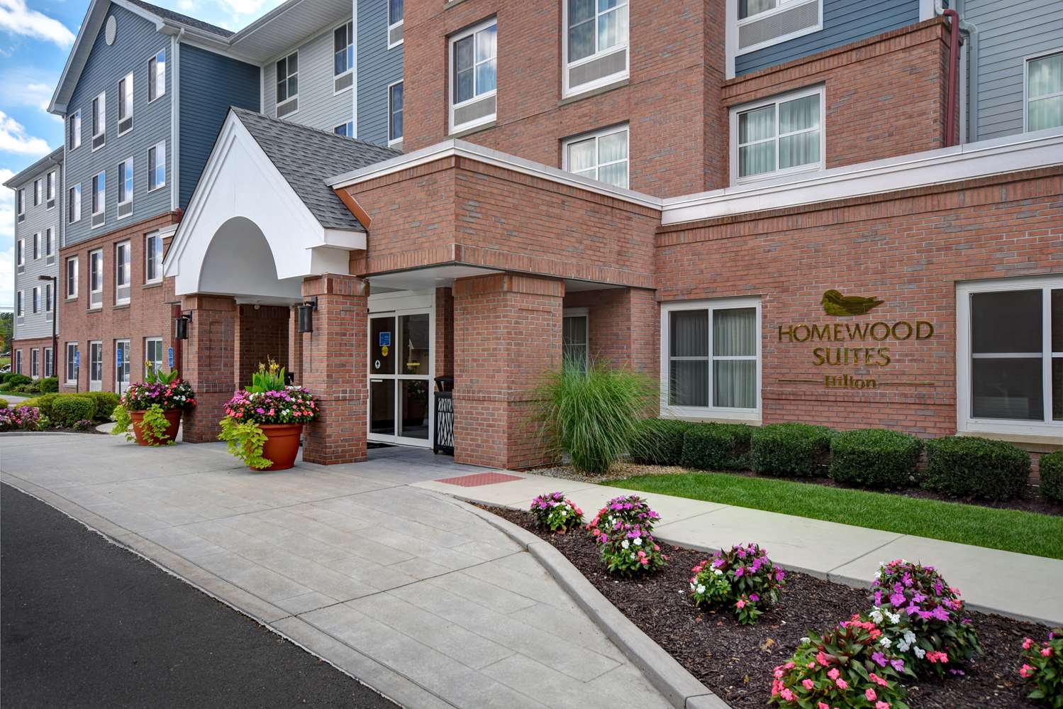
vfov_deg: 50.4
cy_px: 354
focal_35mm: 26
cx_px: 532
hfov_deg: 70.4
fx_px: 753
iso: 250
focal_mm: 17
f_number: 6.3
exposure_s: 1/500
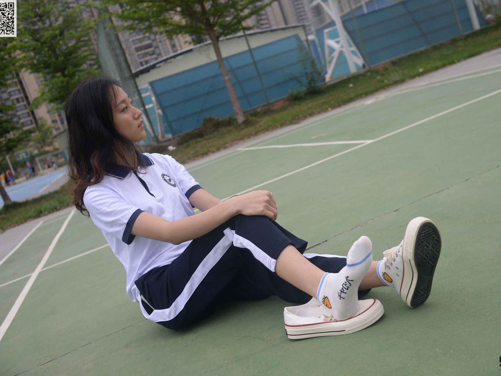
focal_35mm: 38
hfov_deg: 49.0
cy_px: 189
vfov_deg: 37.7
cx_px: 262
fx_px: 550
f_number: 5
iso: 250
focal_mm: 35
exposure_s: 1/250
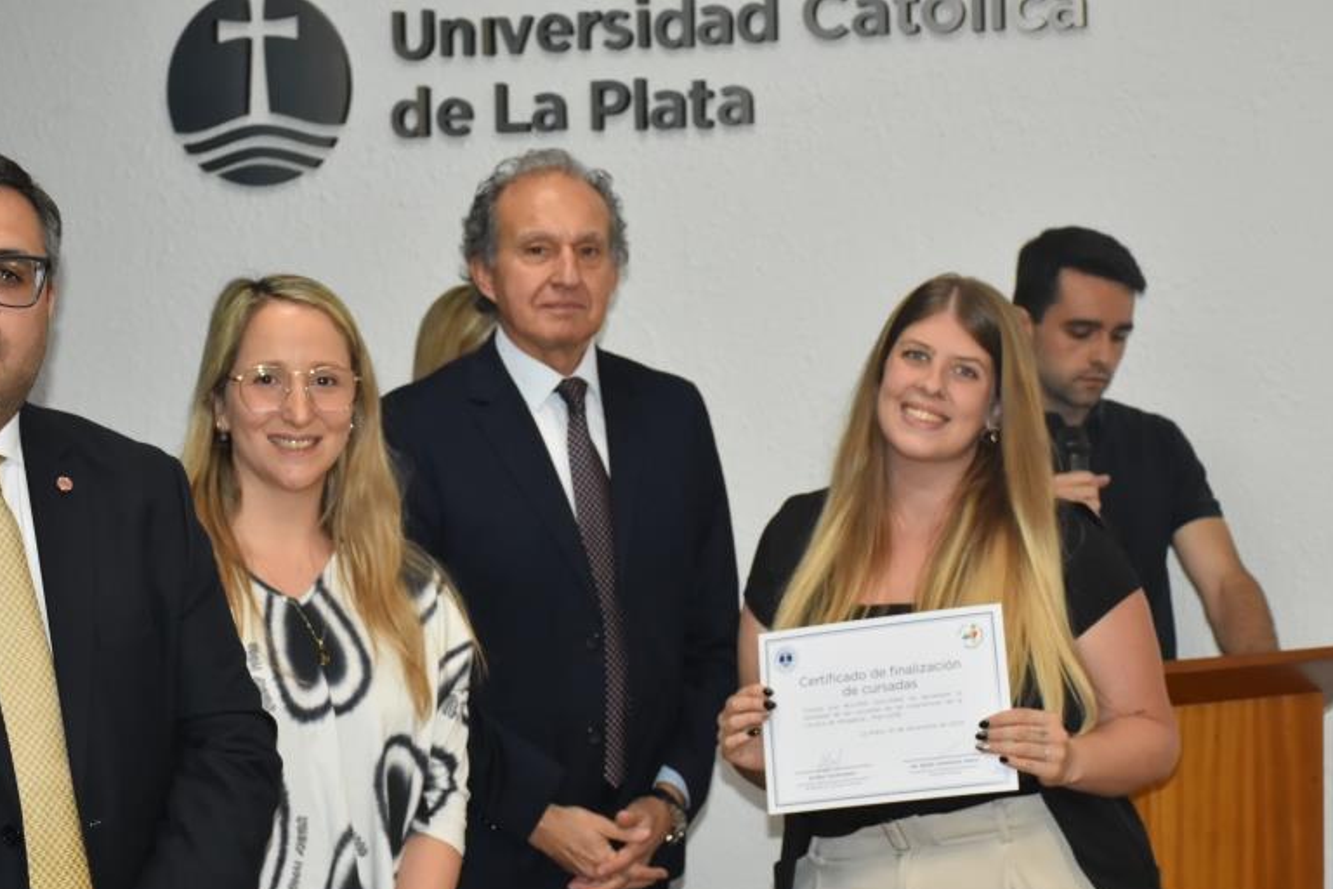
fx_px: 3554
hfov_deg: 21.2
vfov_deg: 14.2
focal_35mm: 96
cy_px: 591
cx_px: 517
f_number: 5.6
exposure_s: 1/100
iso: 1600
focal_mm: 48
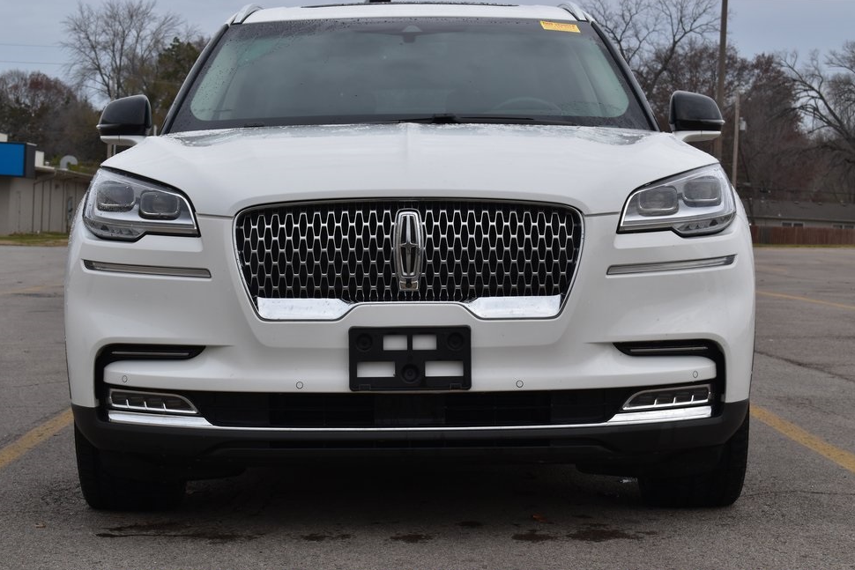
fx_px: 1805
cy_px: 276
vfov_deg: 18.0
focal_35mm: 76
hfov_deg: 26.6
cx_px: 406
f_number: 9
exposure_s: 1/160
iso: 400
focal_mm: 48
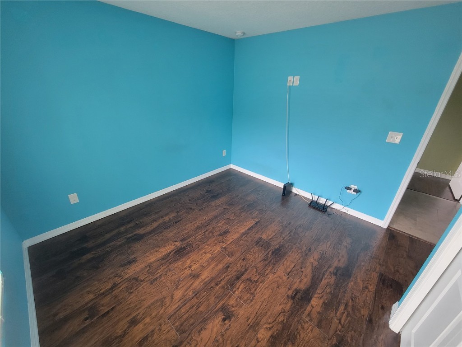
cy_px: 174
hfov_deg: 106.2
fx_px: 174
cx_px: 231
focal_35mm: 13
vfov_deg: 89.9
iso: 250
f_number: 2.2
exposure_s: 1/60
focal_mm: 2.2
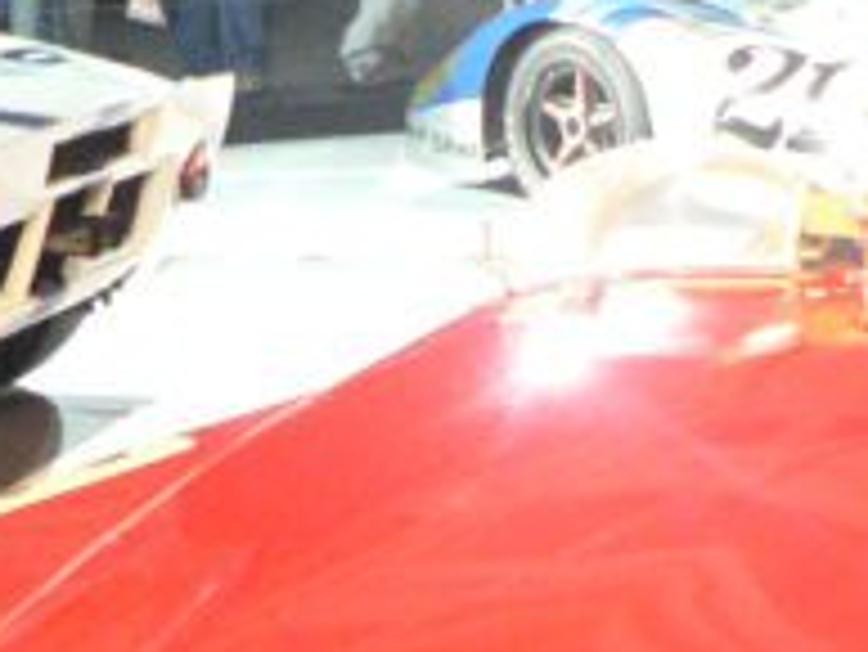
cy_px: 1050
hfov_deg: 15.4
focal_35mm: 127
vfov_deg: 11.1
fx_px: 3187
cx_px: 641
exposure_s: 1/40
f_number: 2.8
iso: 400
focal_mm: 6
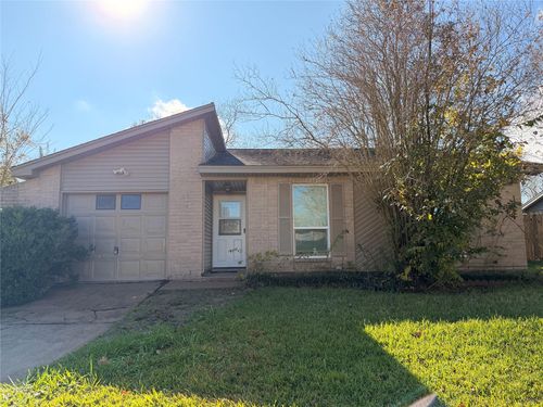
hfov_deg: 71.6
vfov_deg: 56.8
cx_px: 272
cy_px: 204
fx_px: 376
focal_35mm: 24
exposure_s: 1/2370
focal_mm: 6.76
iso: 100
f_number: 1.78
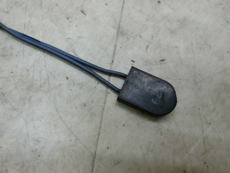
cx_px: 115
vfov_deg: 54.9
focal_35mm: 25
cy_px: 86
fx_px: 166
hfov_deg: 69.4
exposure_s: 1/125
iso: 400
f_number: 3.5
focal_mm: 4.5
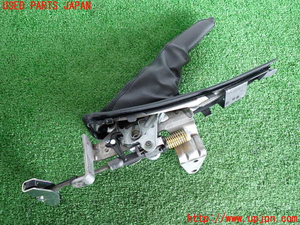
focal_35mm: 25
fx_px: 217
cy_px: 112
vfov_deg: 54.9
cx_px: 150
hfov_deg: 69.4
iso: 200
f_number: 2
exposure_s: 1/60
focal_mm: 4.5
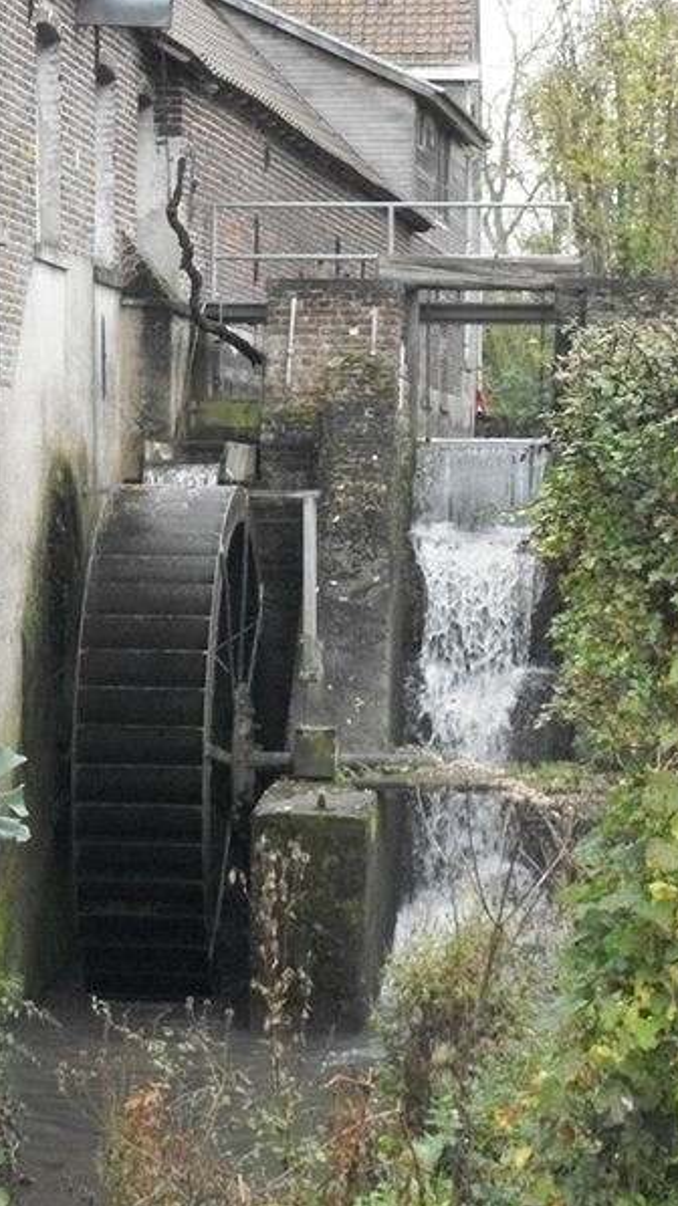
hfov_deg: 11.5
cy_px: 603
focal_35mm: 105
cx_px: 252
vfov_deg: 20.4
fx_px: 3359
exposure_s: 1/250
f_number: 5.2
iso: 552
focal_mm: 17.1
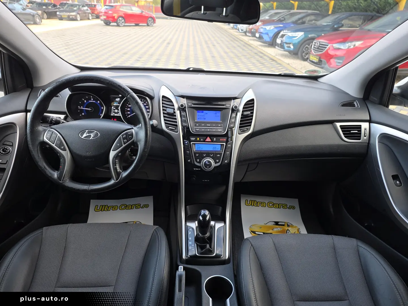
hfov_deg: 73.9
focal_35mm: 23
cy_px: 153
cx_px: 204
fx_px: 271
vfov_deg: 58.9
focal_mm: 6.25
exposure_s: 1/100
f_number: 1.7
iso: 125
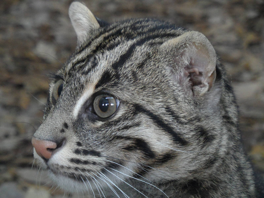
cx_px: 132
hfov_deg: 11.0
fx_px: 1373
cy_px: 99
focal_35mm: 180
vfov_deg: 8.2
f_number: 4.4
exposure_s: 1/8
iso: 400
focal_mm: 29.7
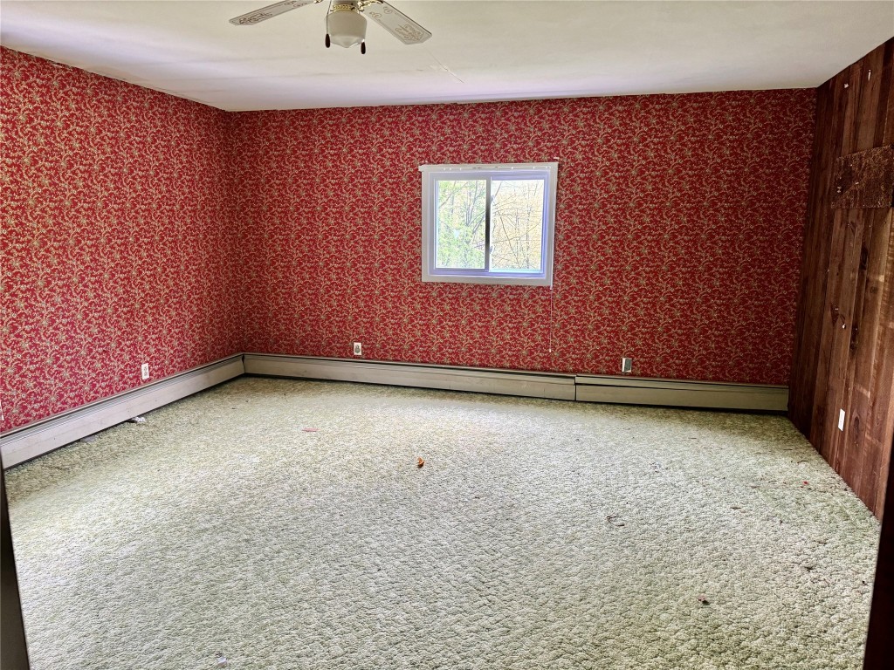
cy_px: 335
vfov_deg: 56.8
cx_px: 447
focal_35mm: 24
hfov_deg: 71.6
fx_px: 620
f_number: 1.78
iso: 200
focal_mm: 6.76
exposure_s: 1/98
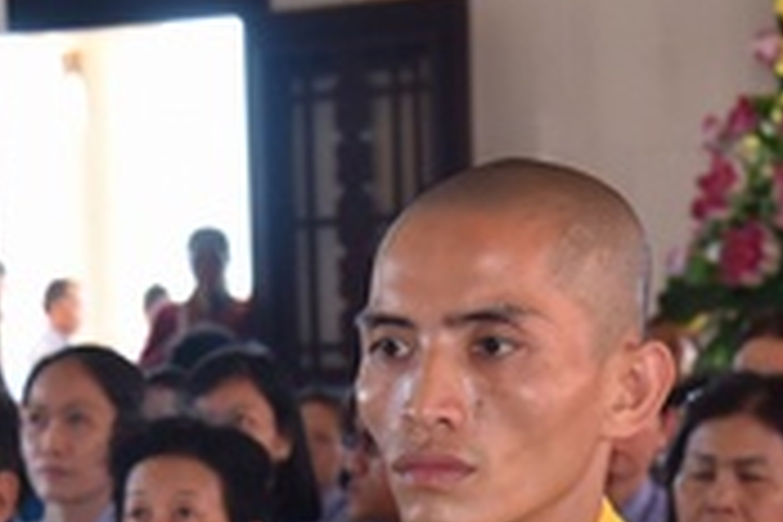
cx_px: 4
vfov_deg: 7.2
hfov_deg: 10.9
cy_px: 810
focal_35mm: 187
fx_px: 4067
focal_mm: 50
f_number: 5
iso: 1000
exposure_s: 1/125
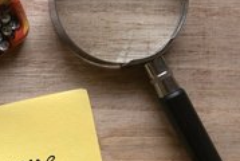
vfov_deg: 11.7
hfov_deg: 16.0
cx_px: -119
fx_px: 781
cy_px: 156
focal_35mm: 117
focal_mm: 15.9
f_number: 3.5
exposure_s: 1/125
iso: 200
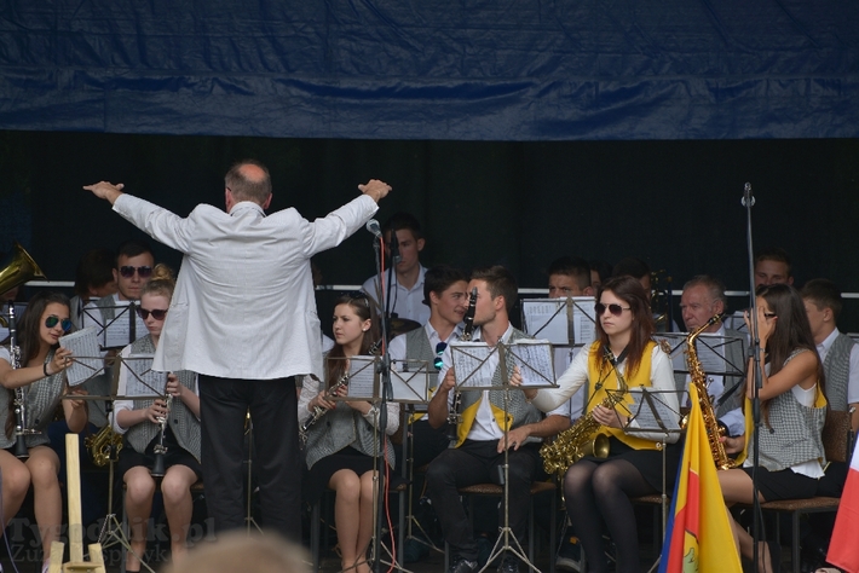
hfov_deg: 6.9
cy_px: 286
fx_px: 7161
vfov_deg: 4.6
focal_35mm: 300
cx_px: 430
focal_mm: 300
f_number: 5.6
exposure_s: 1/250
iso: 100
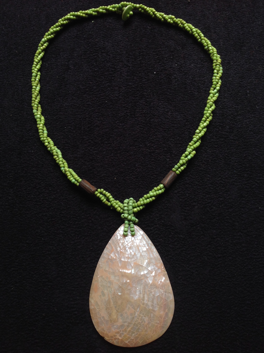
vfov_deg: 52.7
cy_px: 176
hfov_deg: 40.6
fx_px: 357
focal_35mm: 35
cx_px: 132
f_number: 2.4
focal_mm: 4.28
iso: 64
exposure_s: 1/60
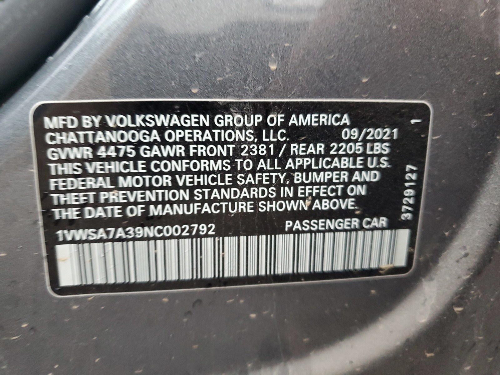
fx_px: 376
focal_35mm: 26
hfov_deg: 67.3
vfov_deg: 53.1
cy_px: 188
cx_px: 250
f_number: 1.5
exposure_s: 1/24
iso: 298
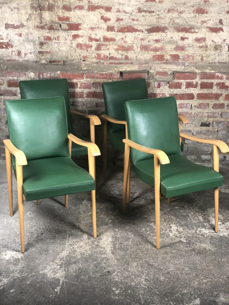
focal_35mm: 52
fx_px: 459
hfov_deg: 28.0
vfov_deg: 36.8
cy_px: 152
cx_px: 114
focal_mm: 6
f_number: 2.4
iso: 160
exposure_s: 1/25
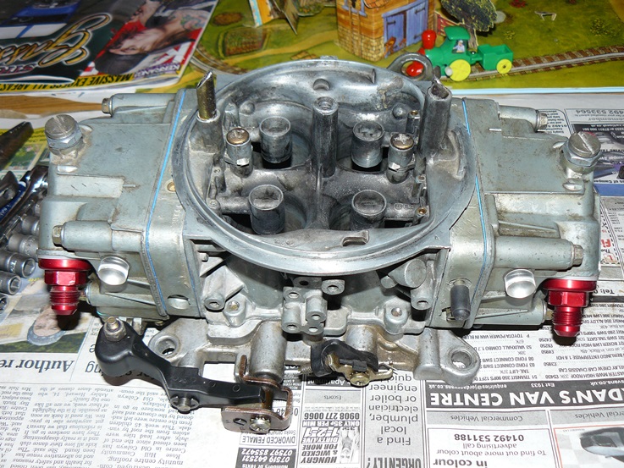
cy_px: 234
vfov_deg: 39.7
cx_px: 312
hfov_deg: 51.3
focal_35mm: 36
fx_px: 649
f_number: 2.8
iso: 100
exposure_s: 1/30
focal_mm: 6
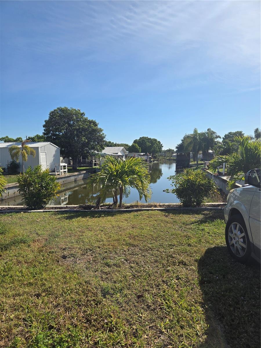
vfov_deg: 73.9
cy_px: 174
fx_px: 231
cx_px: 130
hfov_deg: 58.9
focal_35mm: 23
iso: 25
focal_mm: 5.4
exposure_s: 1/2752
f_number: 1.8
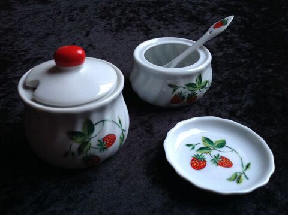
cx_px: 144
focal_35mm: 35
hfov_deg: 52.7
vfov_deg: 40.6
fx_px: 291
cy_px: 108
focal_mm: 4.28
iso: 320
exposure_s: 1/15
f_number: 2.4
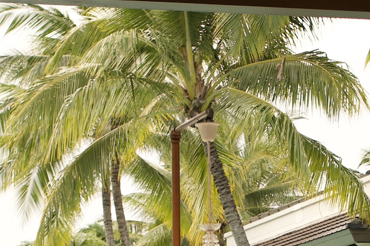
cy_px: 502
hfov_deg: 10.8
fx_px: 1932
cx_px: 428
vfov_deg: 7.0
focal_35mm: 188
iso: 100
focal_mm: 35
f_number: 2.5
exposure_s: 1/250
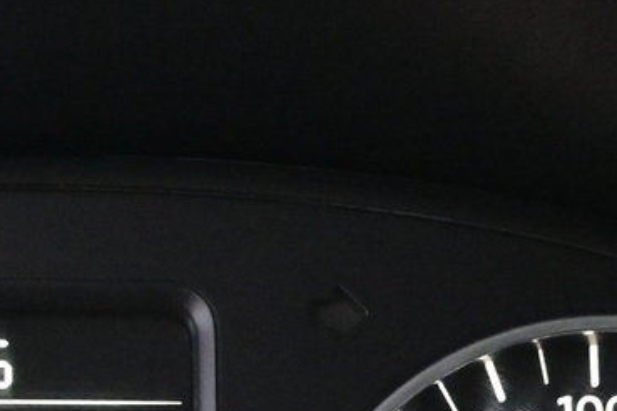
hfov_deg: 14.6
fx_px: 2368
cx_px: -7
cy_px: 545
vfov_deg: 9.7
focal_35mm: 138
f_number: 4
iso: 5000
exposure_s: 1/30
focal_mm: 21
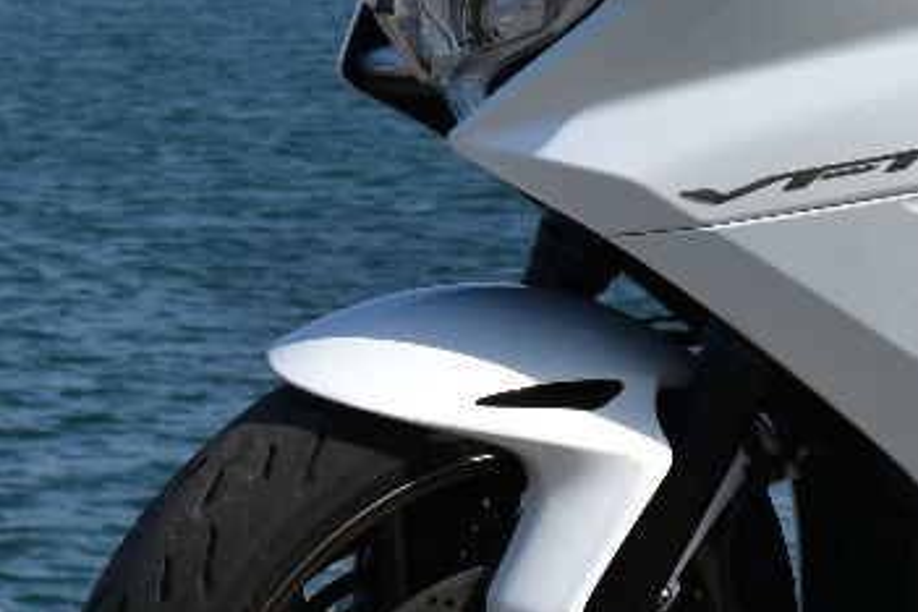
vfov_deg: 4.6
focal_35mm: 301
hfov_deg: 6.7
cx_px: 1462
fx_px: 7670
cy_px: 169
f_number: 10
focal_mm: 55
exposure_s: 1/400
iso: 200
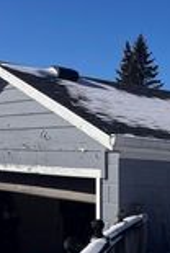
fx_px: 613
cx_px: 275
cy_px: 288
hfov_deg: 14.4
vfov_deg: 21.9
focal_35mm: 87
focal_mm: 5.1
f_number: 1.6
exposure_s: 1/9901
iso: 50
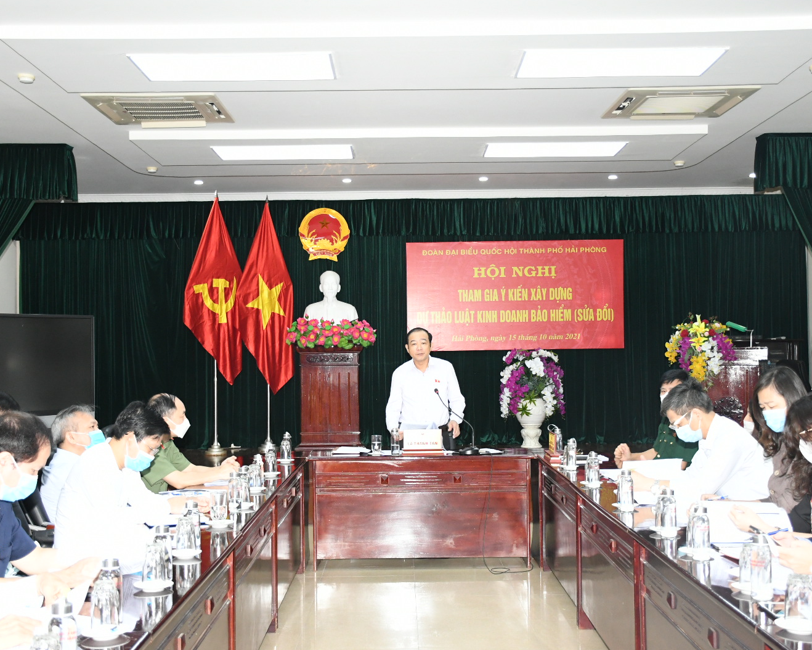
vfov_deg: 33.4
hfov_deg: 41.2
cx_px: 416
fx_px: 1081
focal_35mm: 45
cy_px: 329
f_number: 4
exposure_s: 1/200
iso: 2000
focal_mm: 26
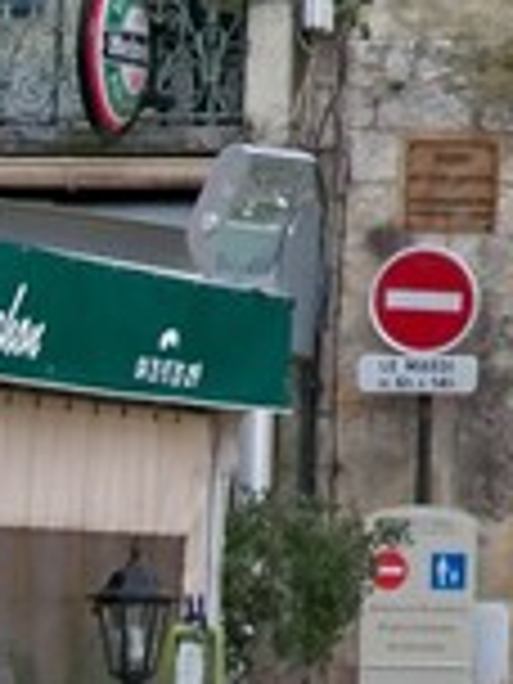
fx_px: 4999
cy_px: -225
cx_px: 1022
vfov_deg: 7.7
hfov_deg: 5.7
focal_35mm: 253
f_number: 3.8
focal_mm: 8.8
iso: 100
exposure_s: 1/320
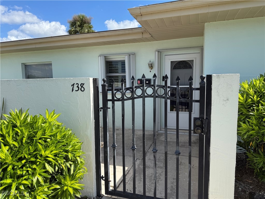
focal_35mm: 24
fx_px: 184
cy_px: 100
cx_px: 132
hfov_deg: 71.6
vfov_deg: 56.8
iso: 80
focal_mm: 6.76
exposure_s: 1/3425
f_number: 1.78
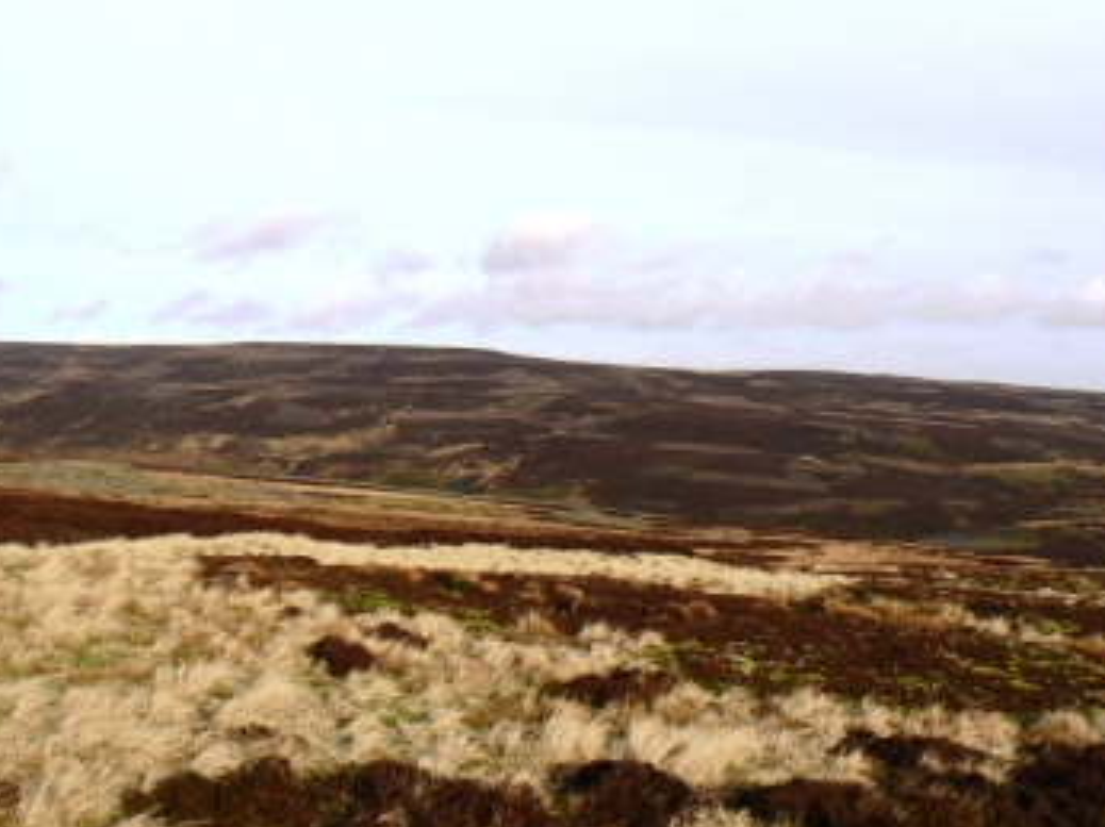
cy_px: 383
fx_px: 1435
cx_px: 514
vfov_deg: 32.1
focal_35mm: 45
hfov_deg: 42.1
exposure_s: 1/500
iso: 80
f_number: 6.3
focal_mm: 6
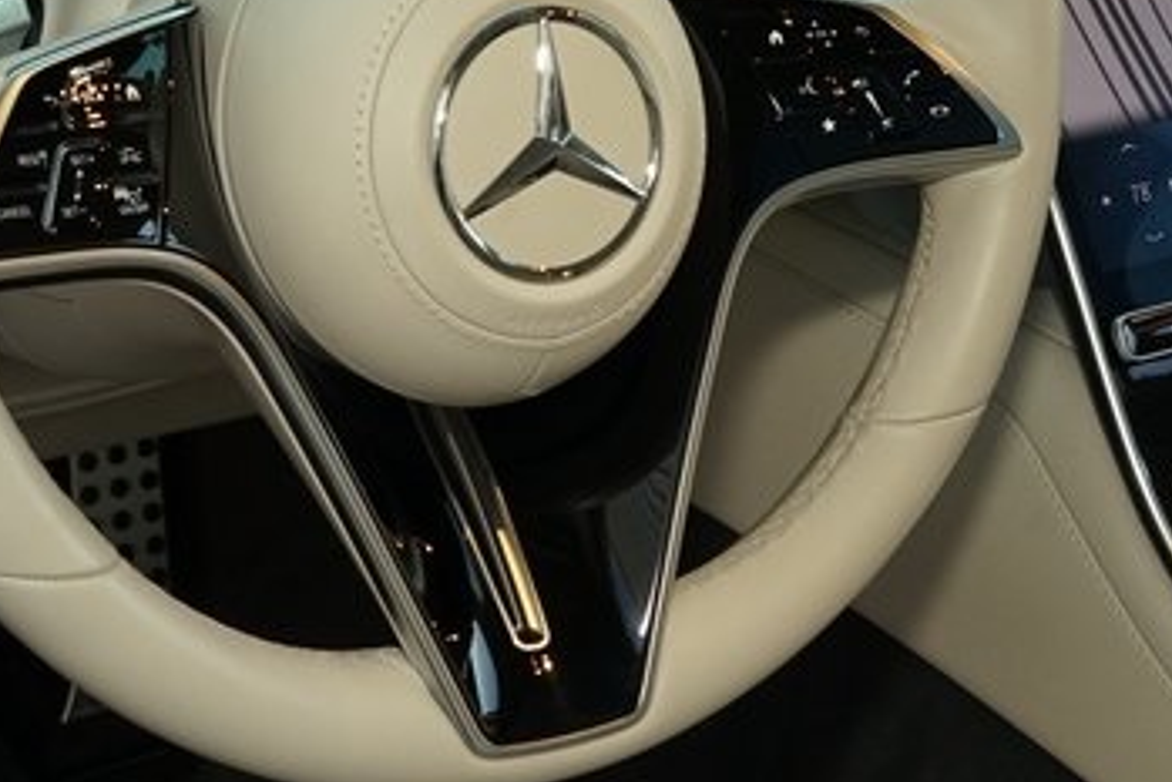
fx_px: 2866
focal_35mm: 88
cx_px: 568
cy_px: 344
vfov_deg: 15.5
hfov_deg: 23.1
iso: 1250
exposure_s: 1/30
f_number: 8
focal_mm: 30
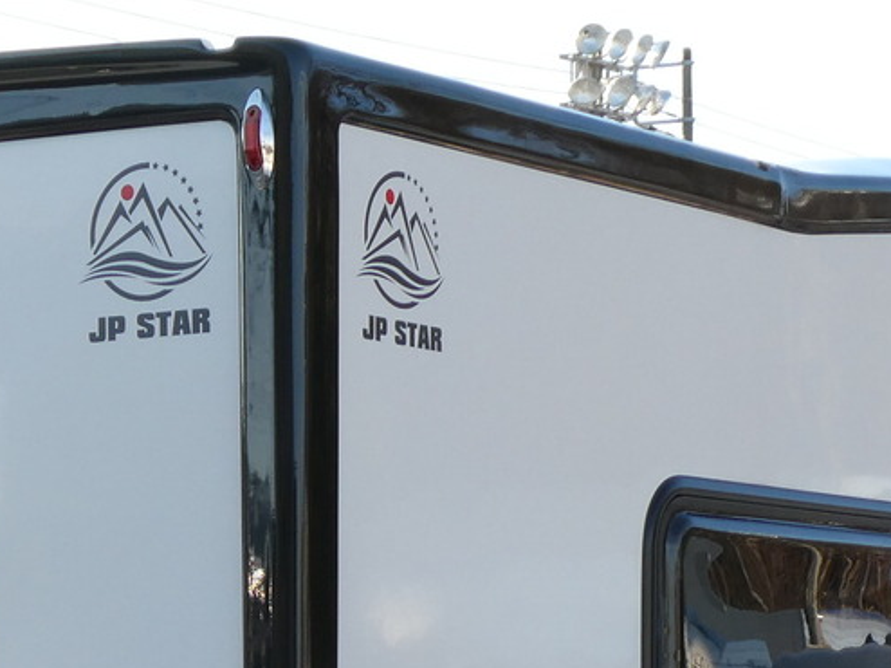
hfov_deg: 12.2
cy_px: 1067
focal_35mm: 162
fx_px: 4168
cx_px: 236
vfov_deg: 8.9
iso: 80
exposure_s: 1/160
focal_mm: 9
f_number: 4.1
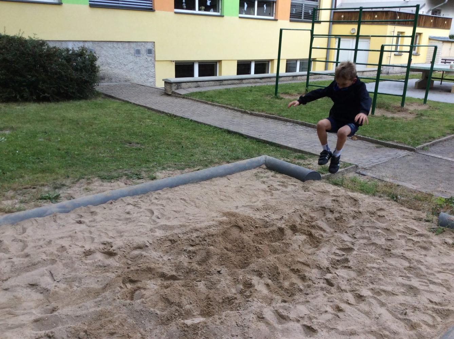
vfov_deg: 44.0
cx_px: 227
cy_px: 170
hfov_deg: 56.9
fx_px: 419
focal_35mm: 32
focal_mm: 3.3
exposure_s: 1/353
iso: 32
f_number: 2.4
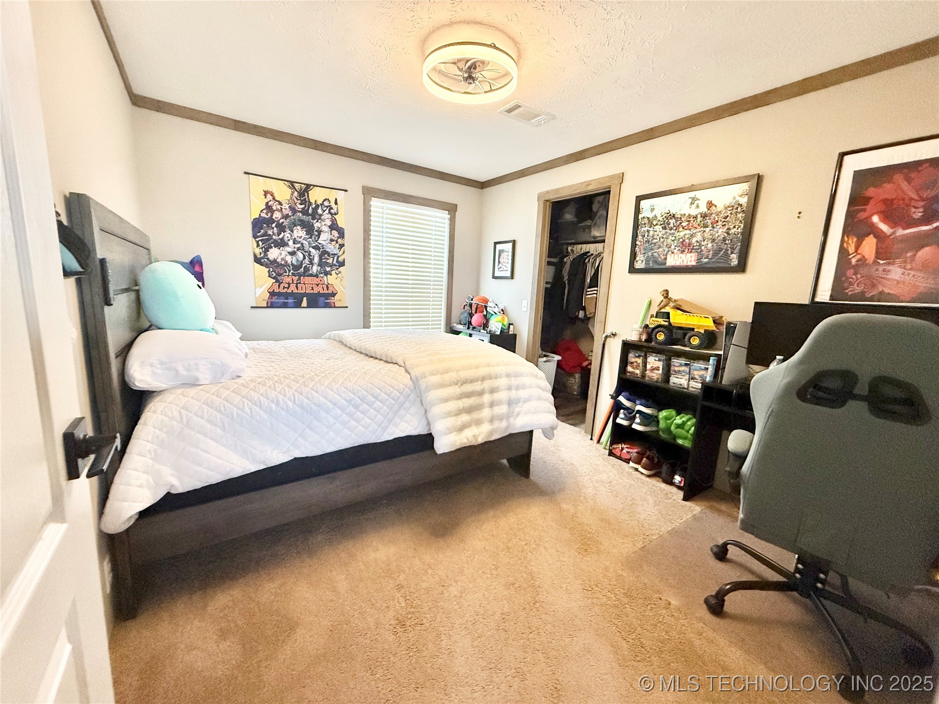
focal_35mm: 14
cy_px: 352
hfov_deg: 102.1
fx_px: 380
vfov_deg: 85.7
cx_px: 470
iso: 640
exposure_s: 1/120
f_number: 2.2
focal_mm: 2.22
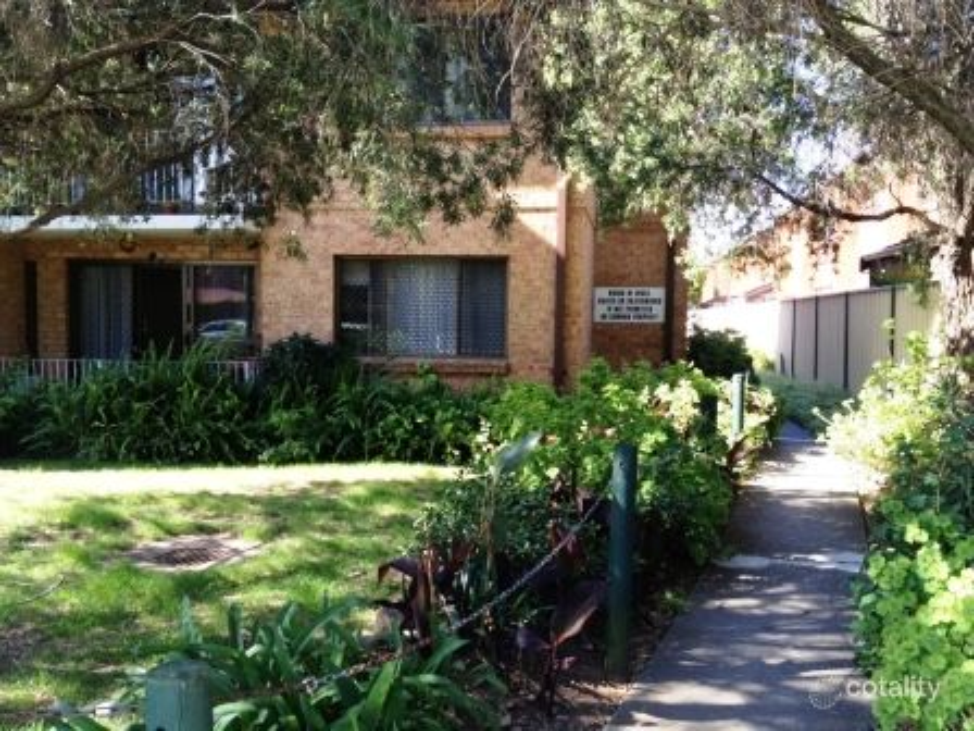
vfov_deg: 40.7
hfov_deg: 52.6
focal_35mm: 35
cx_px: 487
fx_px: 985
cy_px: 366
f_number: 2.4
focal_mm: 4.28
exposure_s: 1/176
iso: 50
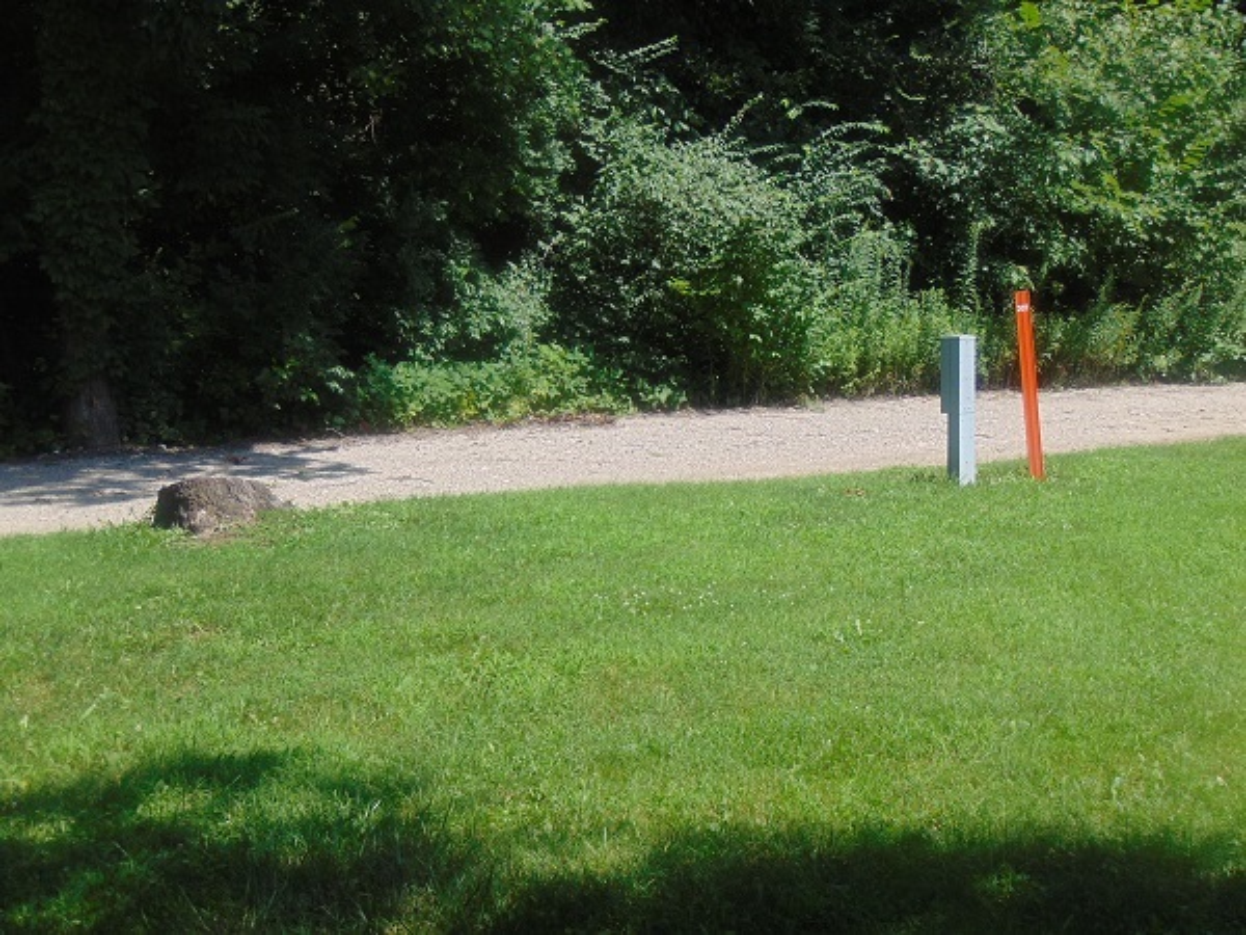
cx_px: 623
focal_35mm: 50
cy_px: 468
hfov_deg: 38.2
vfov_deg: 29.1
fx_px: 1800
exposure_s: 1/640
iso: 80
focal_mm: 9
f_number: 3.5
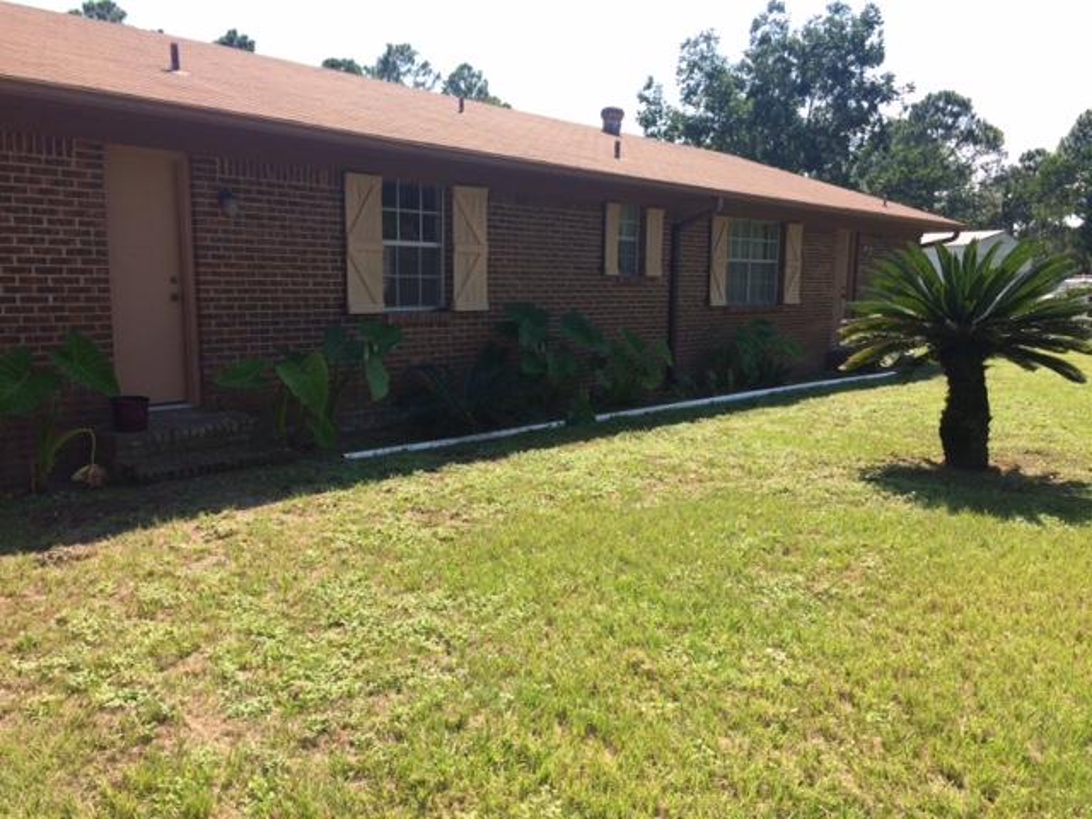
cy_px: 410
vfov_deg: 48.2
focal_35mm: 29
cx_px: 546
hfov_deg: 61.7
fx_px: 915
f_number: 2.2
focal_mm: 4.15
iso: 32
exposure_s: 1/1140
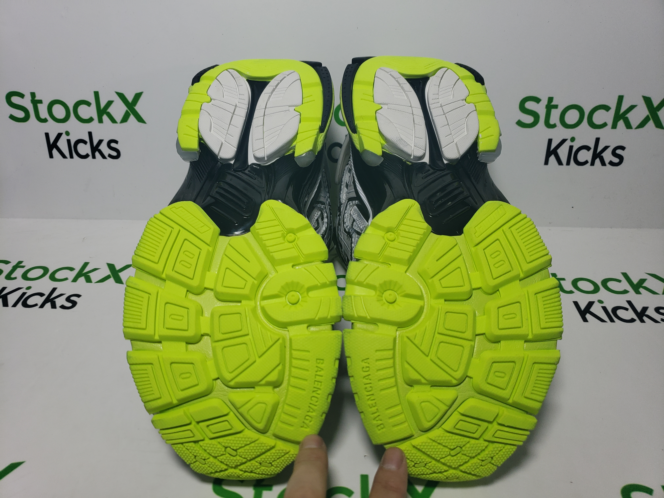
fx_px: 499
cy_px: 249
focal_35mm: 26
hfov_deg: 67.3
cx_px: 332
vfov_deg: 53.1
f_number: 1.5
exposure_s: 1/831
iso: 50
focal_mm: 4.3
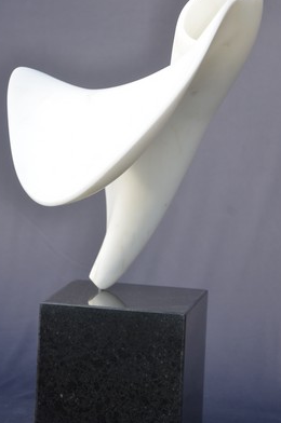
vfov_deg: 14.9
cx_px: 122
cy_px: 201
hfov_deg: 9.9
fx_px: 1617
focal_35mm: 138
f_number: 7.1
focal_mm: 75
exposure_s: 1/250
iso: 320
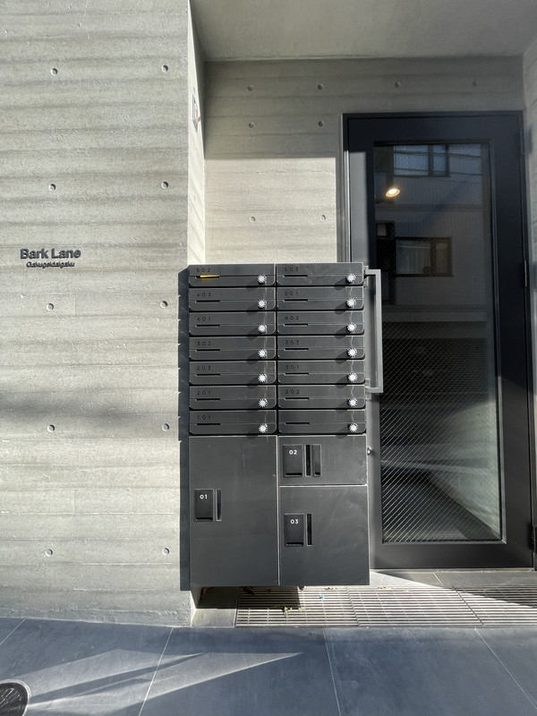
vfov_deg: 102.1
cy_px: 358
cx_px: 268
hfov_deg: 85.7
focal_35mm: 14
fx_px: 290
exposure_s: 1/241
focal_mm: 1.55
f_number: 2.4
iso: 25
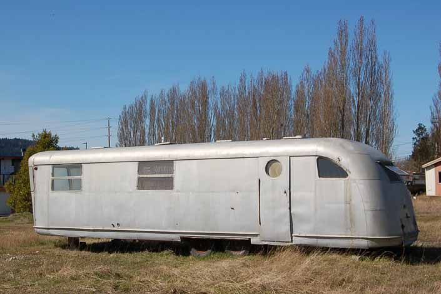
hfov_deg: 37.9
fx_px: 643
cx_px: 220
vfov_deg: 25.7
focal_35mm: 52
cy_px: 147
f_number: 25
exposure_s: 1/60
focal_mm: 35
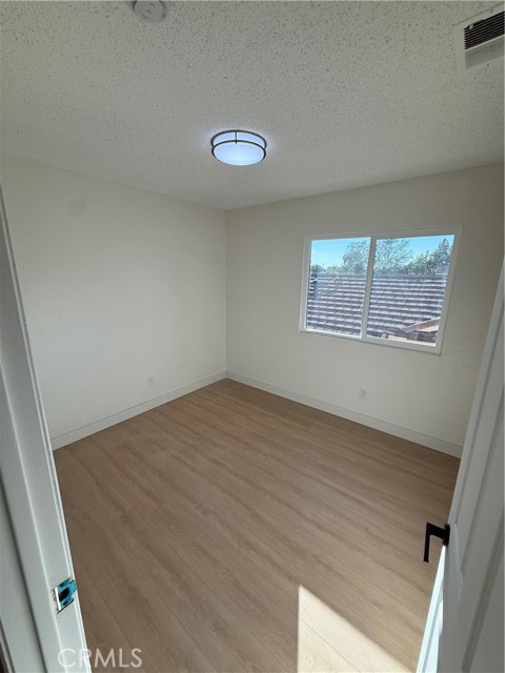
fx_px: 272
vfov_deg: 102.1
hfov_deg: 85.7
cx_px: 252
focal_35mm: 14
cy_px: 336
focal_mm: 2.22
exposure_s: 1/613
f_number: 2.2
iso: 64
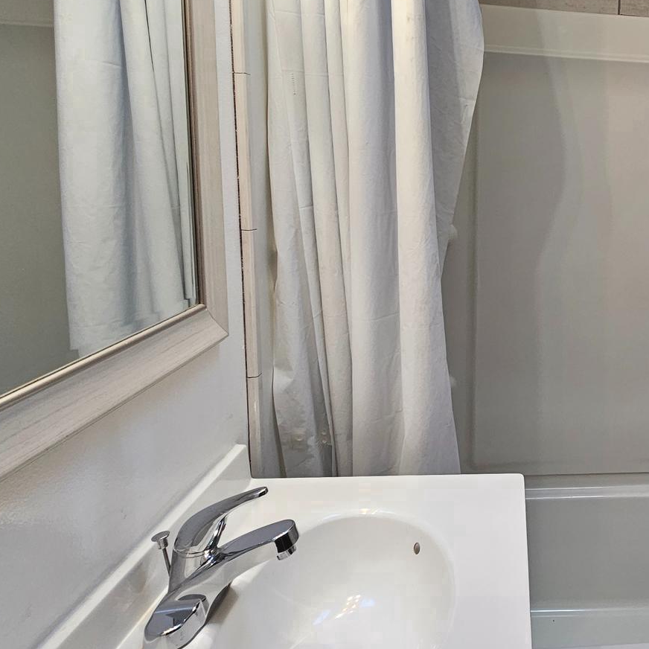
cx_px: 585
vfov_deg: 58.5
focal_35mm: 27
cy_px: 251
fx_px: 573
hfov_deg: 52.0
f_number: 2.2
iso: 80
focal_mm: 2.2
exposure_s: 1/60
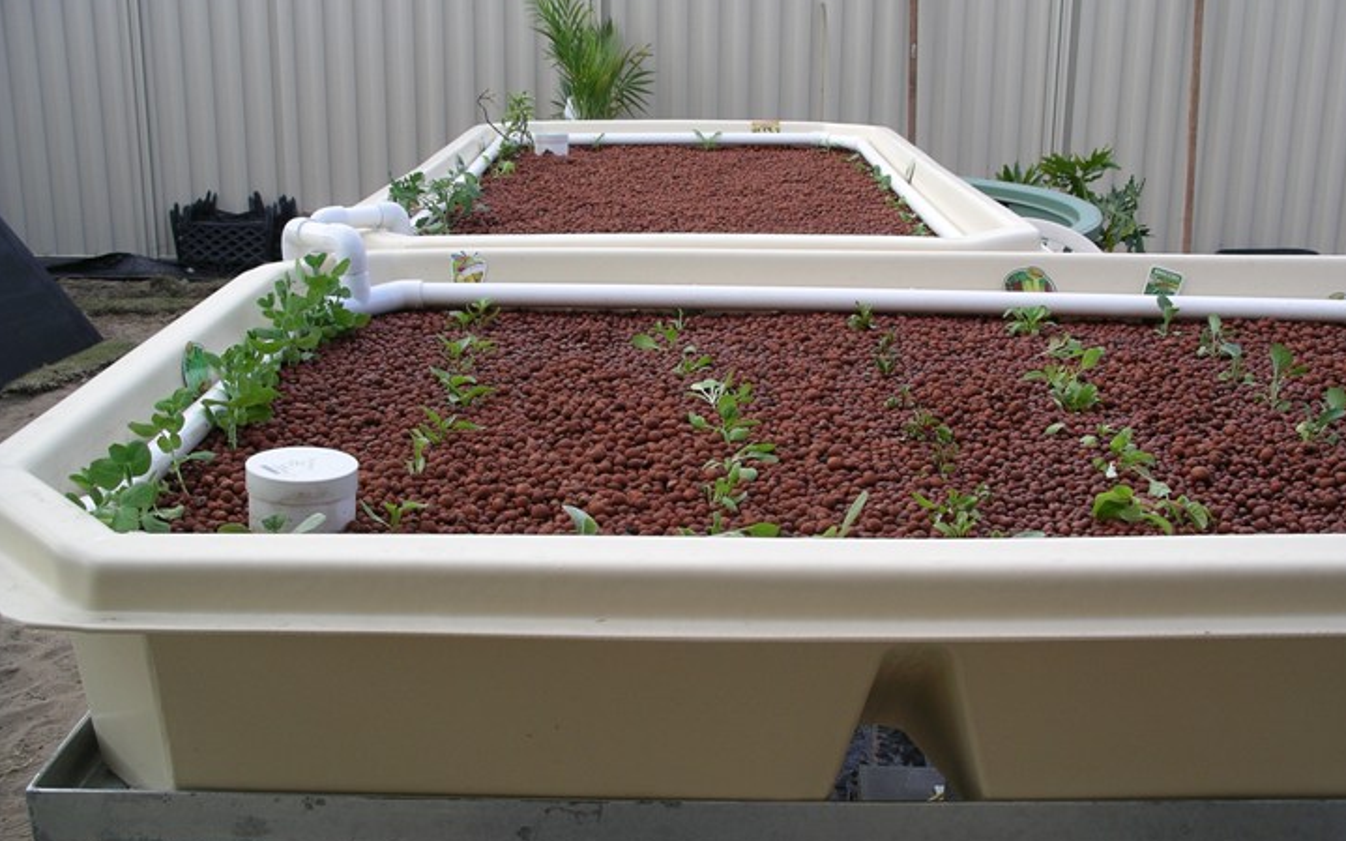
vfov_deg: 32.0
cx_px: 682
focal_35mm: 40
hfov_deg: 49.3
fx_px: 1467
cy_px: 408
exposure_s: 1/250
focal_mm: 7.8
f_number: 4
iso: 64
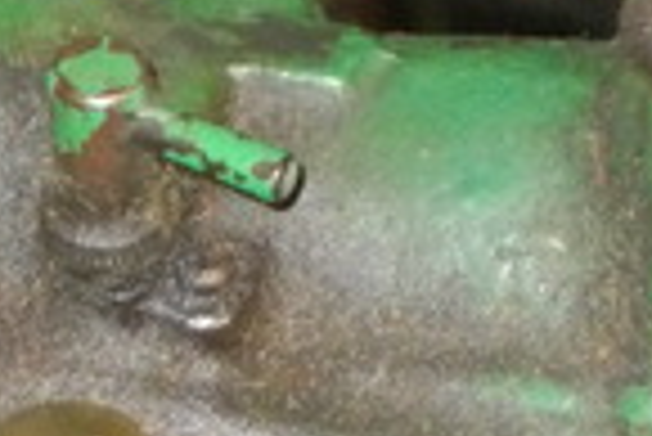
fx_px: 8865
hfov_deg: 4.2
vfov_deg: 2.8
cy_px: 589
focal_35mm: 489
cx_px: -324
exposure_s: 1/60
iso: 800
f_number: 5.5
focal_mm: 17.6
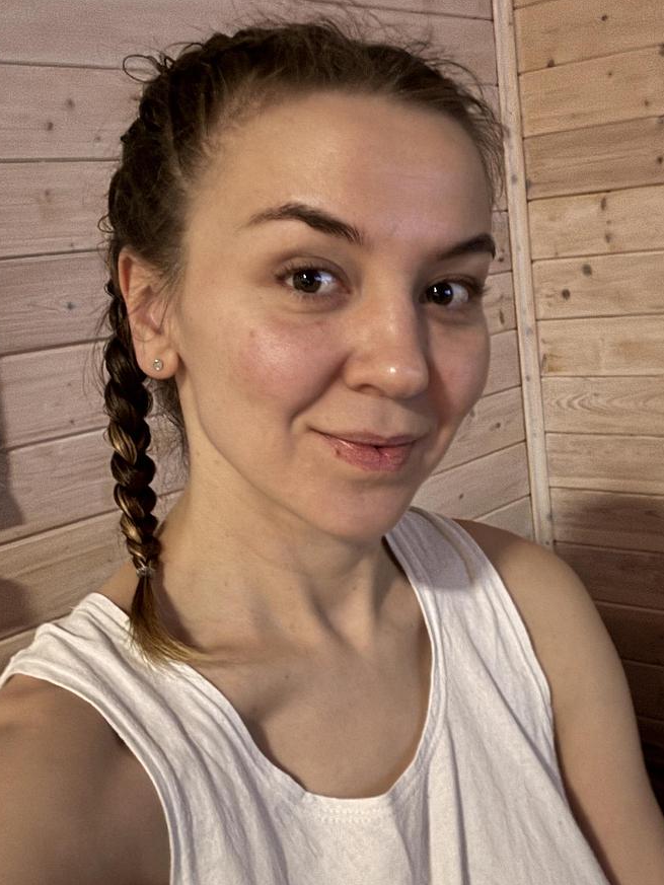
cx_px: 379
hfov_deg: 32.8
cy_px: 464
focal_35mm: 44
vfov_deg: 42.9
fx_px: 1125
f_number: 1.9
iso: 640
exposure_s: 1/17
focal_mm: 2.69
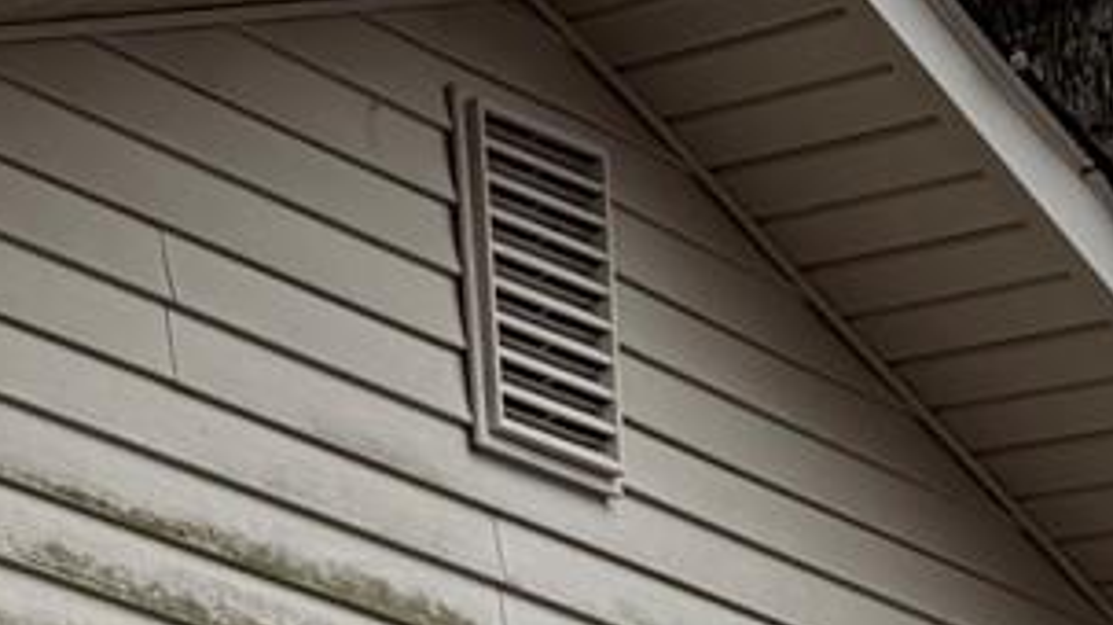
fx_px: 5220
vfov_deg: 6.7
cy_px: 1110
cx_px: -1080
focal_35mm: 177
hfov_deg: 11.1
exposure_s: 1/580
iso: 80
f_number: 1.78
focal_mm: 6.76
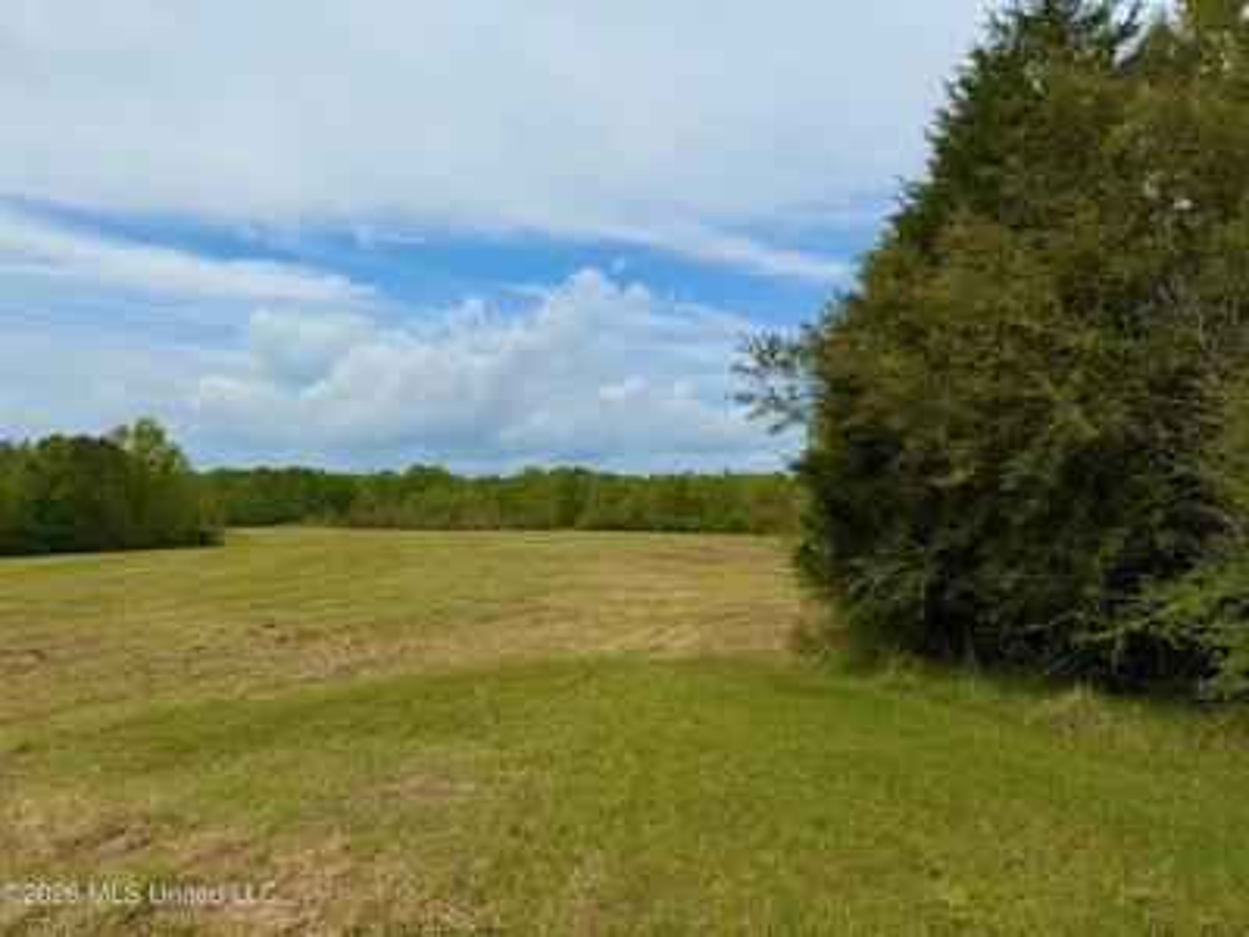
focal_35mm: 24
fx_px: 866
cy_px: 468
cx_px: 624
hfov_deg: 71.6
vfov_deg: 56.8
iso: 80
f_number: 1.78
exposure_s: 1/9091
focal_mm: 6.76
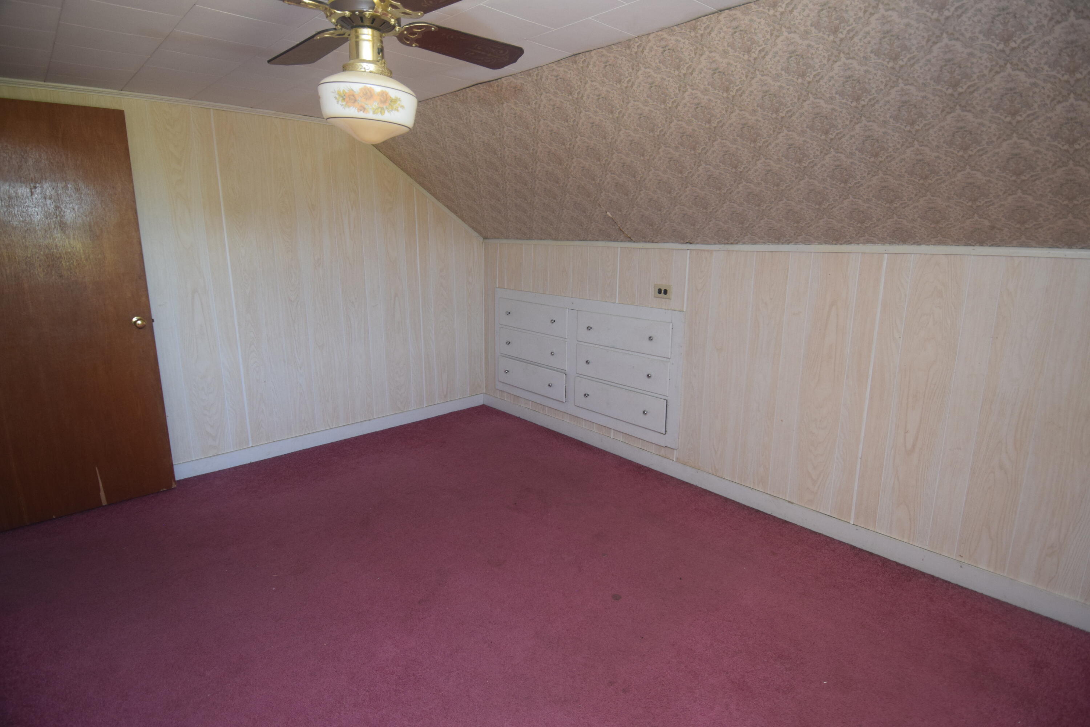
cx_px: 545
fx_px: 545
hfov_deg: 90.0
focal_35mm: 18
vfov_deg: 67.4
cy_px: 364
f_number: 4
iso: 800
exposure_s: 1/60
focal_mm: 12
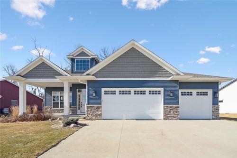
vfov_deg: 67.3
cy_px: 79
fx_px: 118
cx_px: 118
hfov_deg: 90.0
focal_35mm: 18
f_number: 9
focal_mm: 18
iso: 400
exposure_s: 1/800
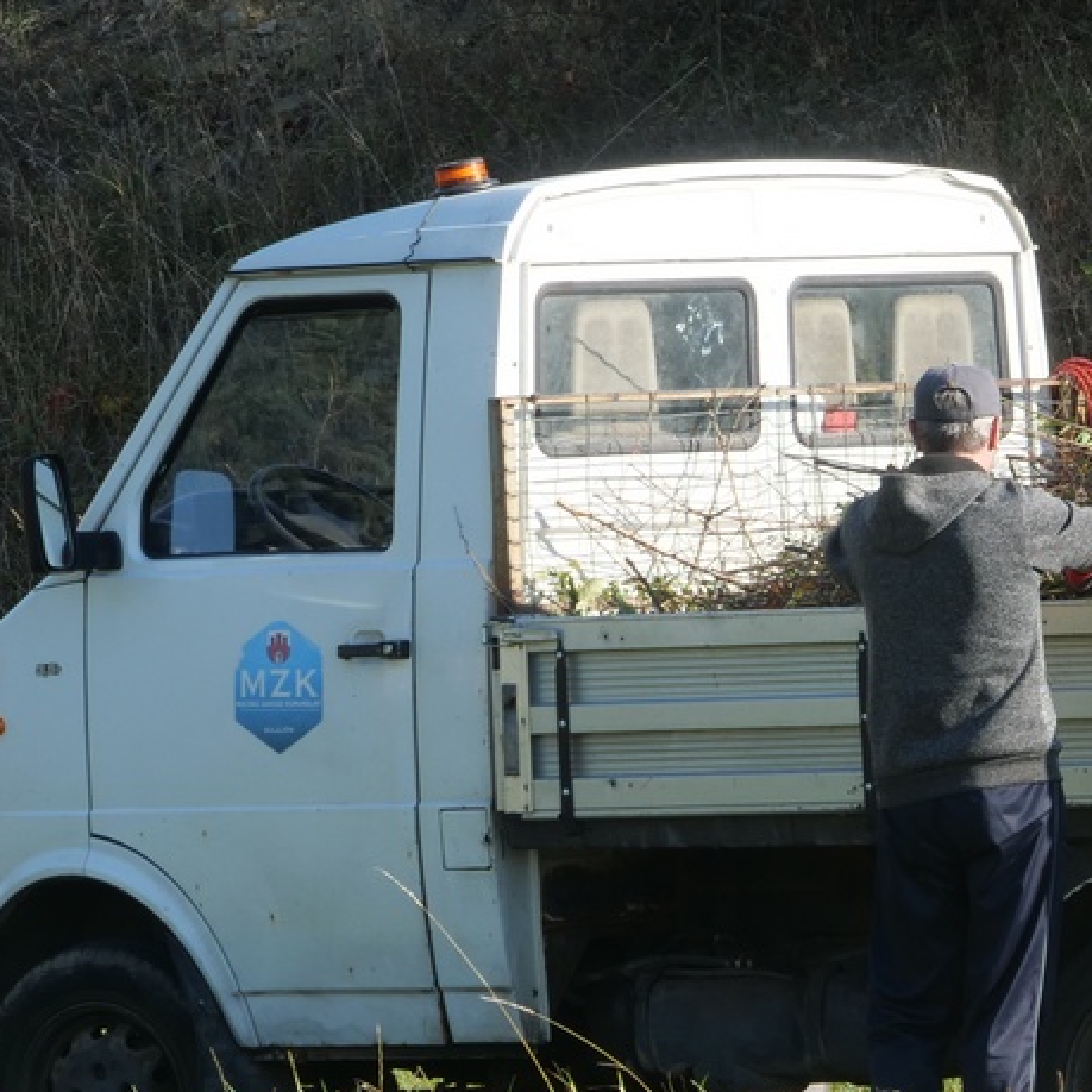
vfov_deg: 3.9
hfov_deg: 3.9
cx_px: 1677
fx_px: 16025
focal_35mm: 449
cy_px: 497
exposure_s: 1/160
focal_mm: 81
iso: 200
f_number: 9
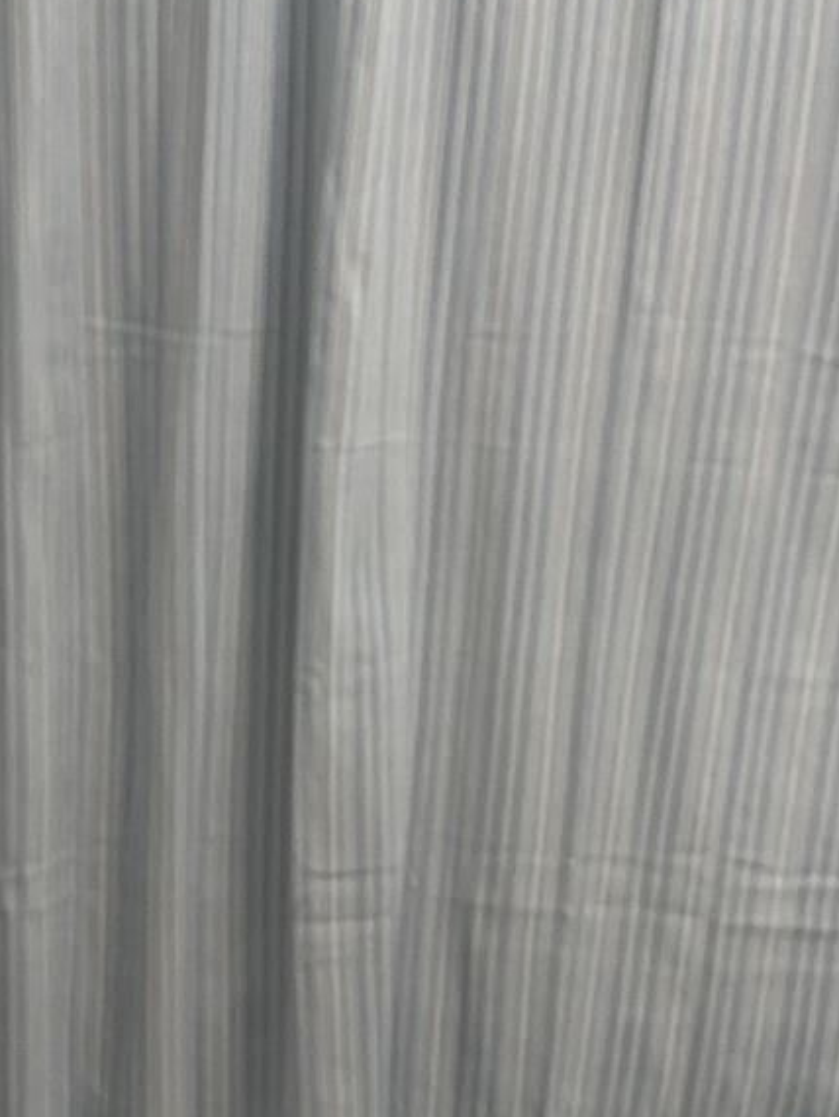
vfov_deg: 31.5
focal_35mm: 61
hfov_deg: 23.9
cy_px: 709
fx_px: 1970
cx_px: 253
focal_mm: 3
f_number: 1.8
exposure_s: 1/60
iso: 50
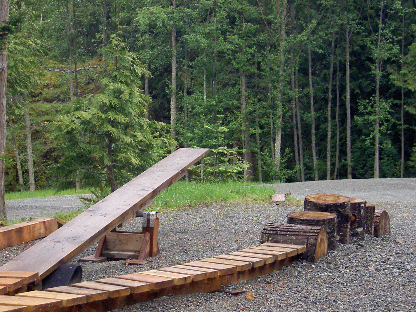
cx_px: 148
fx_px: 1130
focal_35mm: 94
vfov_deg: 15.7
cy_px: 211
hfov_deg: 20.8
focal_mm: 14.2
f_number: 3.7
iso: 100
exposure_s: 1/80
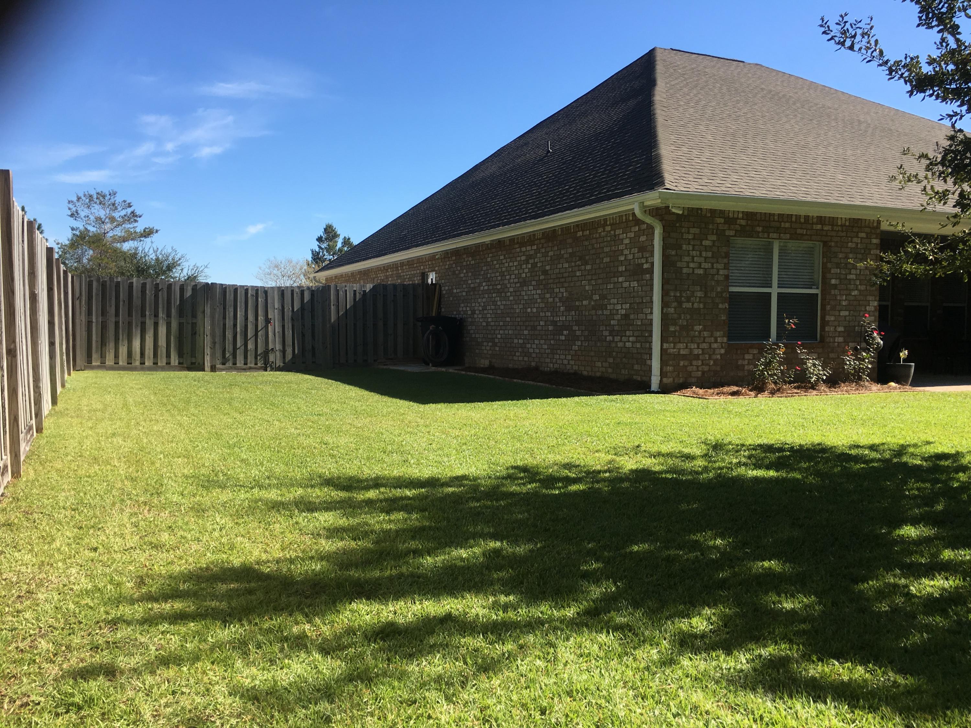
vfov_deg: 48.2
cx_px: 486
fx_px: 813
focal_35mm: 29
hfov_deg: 61.7
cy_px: 364
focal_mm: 4.15
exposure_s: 1/864
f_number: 2.2
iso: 25
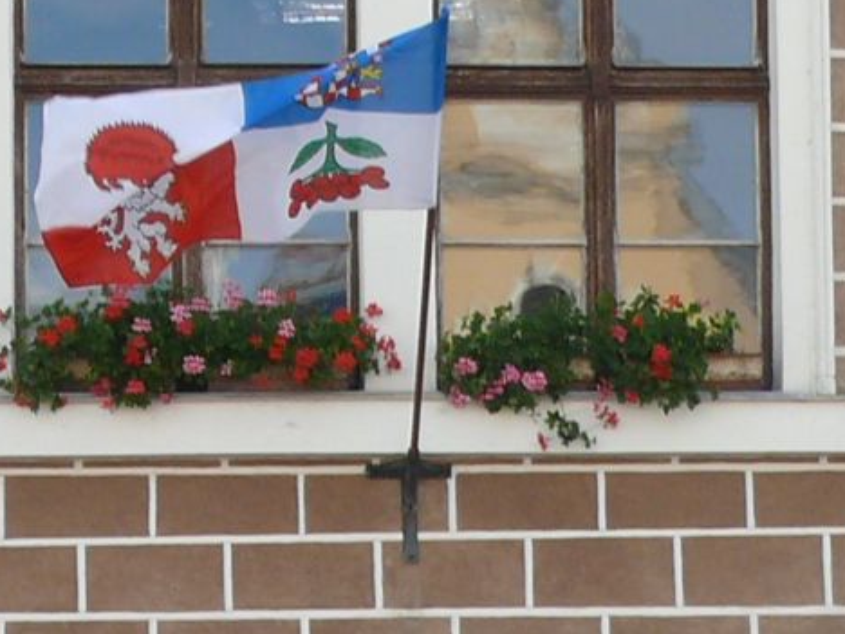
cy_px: 885
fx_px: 5981
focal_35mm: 245
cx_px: 729
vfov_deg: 6.0
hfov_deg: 8.1
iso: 100
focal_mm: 9.7
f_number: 5
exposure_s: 1/250
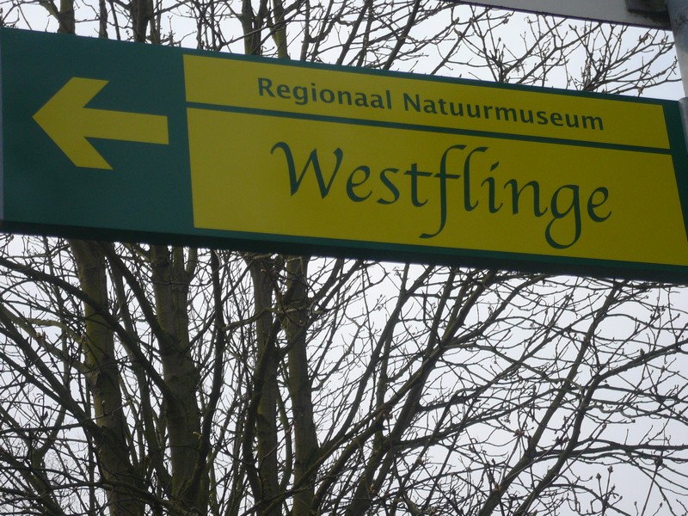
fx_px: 2027
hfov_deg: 19.3
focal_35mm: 102
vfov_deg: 14.5
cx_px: 344
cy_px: 258
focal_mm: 16.8
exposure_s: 1/400
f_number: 5.6
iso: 100
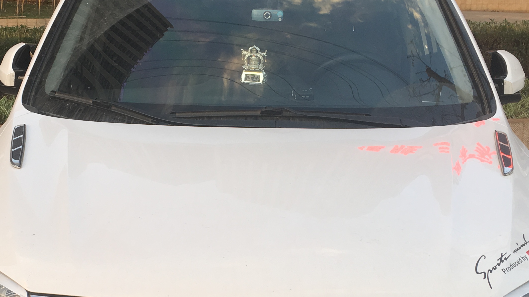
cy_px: 270
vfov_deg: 19.7
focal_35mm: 60
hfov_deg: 34.8
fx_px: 842
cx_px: 227
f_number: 2.2
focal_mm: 4.15
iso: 25
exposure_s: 1/50
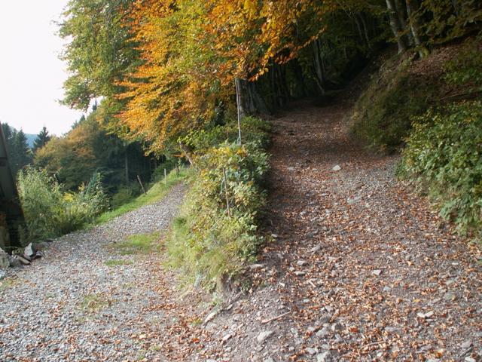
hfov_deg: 52.6
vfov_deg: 40.7
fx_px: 487
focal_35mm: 35
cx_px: 241
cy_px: 181
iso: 50
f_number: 3.5
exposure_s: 1/50
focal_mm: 5.86
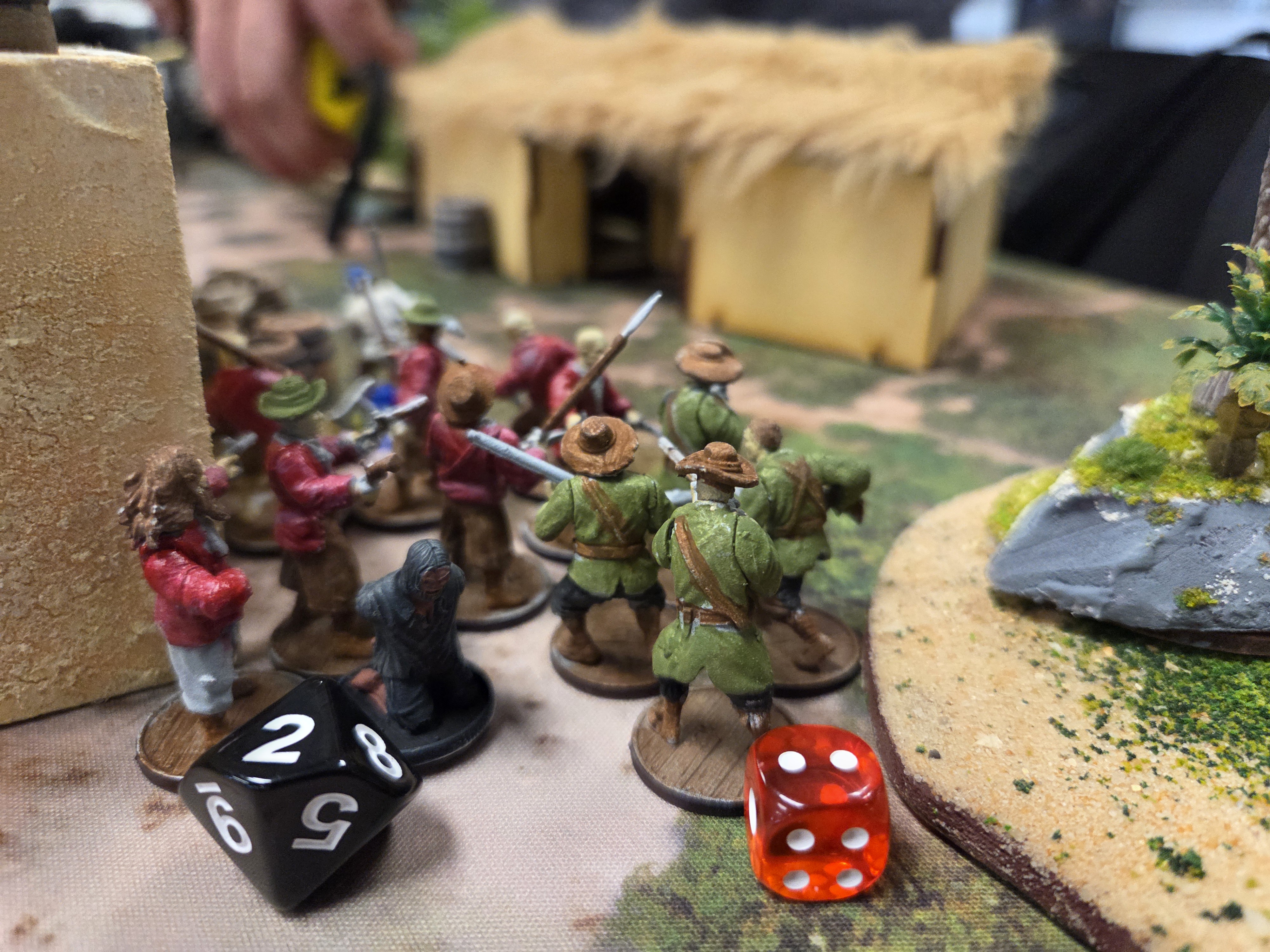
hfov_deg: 73.9
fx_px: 844
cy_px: 476
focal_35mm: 23
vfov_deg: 58.9
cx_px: 635
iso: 500
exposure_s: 1/120
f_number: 1.8
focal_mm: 5.4
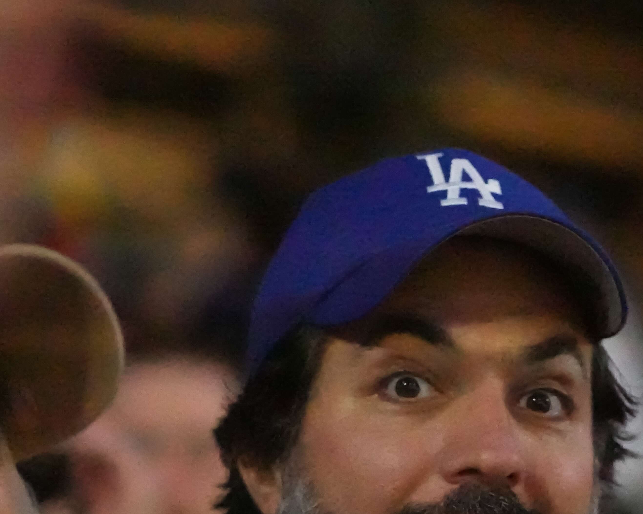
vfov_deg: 5.9
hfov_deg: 7.4
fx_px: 4986
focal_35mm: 262
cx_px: 559
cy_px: 648
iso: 51200
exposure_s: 1/16000
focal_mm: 85
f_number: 1.8
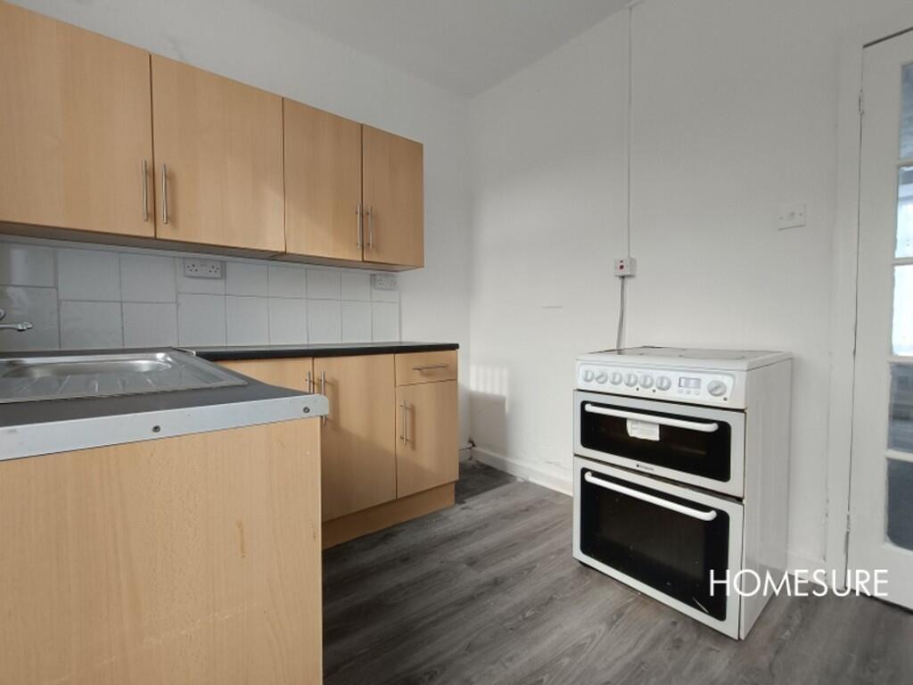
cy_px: 342
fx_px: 422
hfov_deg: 94.5
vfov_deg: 78.1
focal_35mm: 16
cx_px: 456
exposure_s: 1/100
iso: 160
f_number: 2.2
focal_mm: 2.78
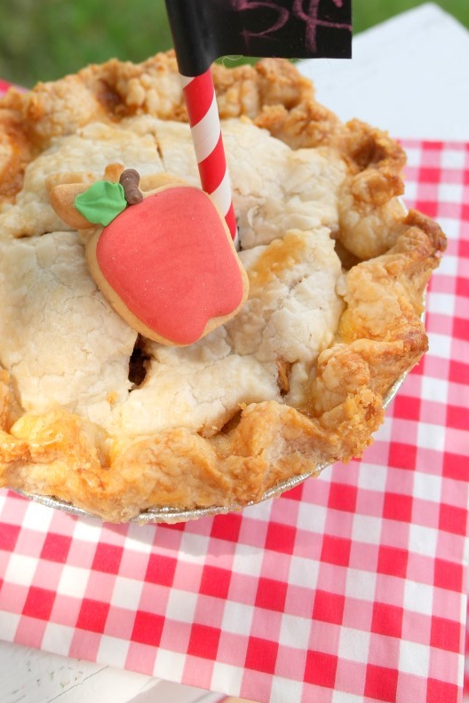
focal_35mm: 45
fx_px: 879
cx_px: 174
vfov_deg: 43.1
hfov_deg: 29.7
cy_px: 240
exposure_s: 1/160
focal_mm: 22
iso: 100
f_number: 5
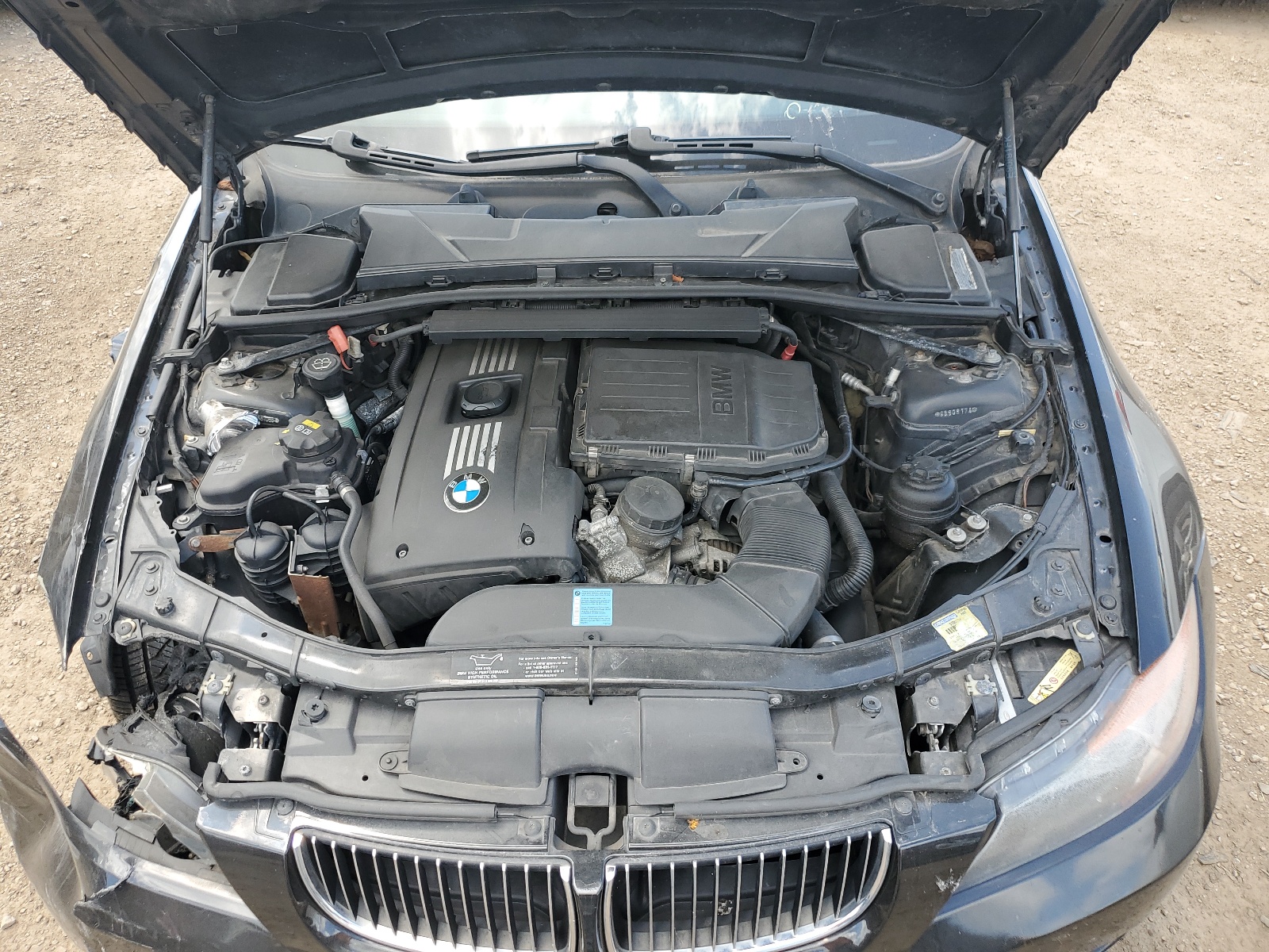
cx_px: 634
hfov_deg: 67.3
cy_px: 476
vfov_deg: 53.1
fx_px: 953
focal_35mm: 26
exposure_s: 1/323
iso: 50
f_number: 1.5
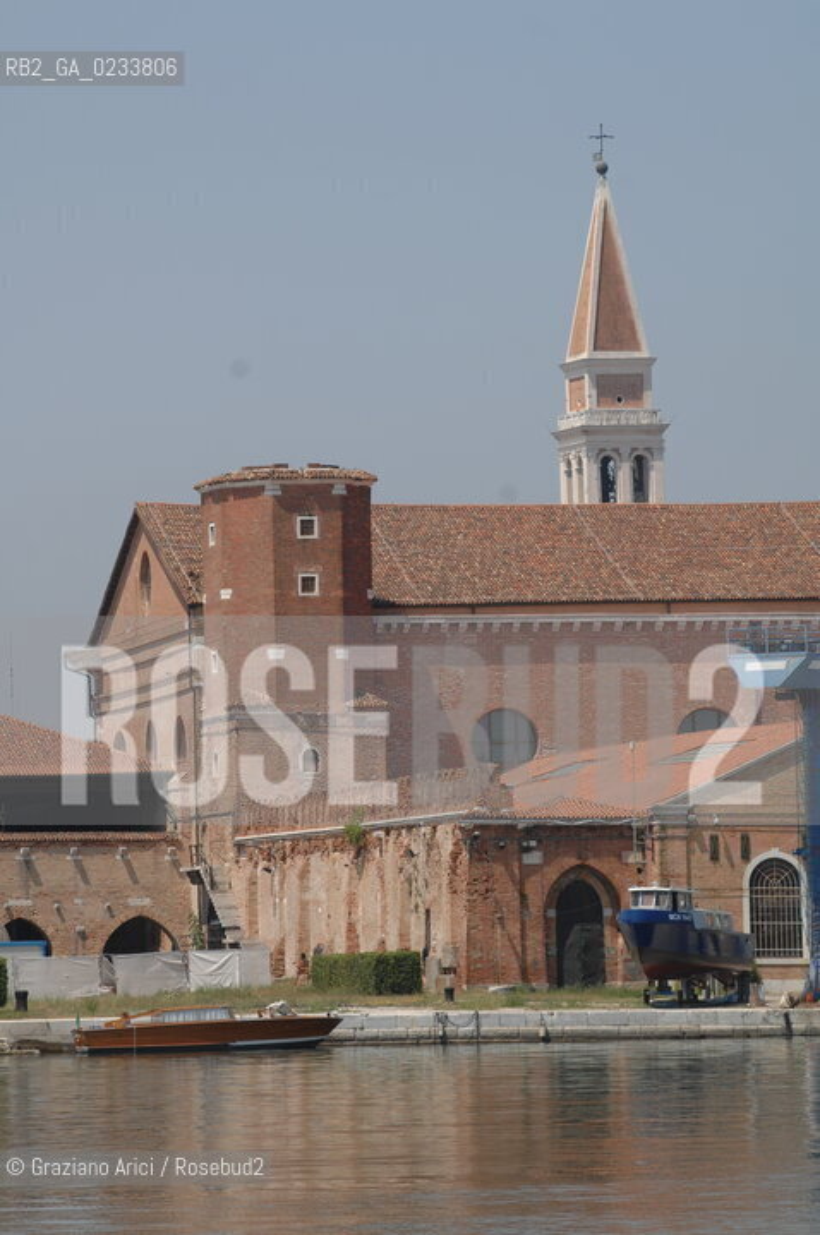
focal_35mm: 180
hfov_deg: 7.6
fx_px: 6167
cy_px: 618
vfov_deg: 11.4
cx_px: 410
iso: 100
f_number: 6.3
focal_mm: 120
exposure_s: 1/500
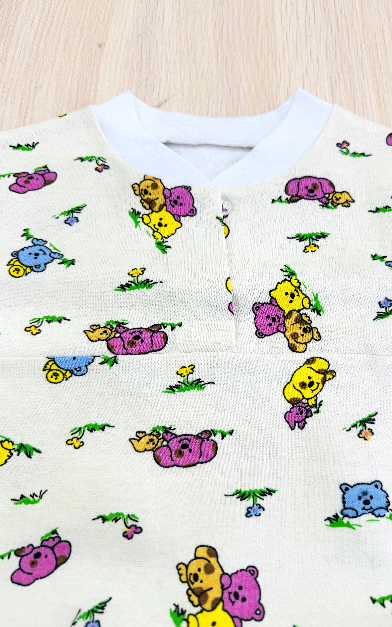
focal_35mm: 26
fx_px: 444
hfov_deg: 47.3
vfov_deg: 70.4
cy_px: 309
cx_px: 235
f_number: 1.78
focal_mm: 6.86
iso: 64
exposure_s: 1/146
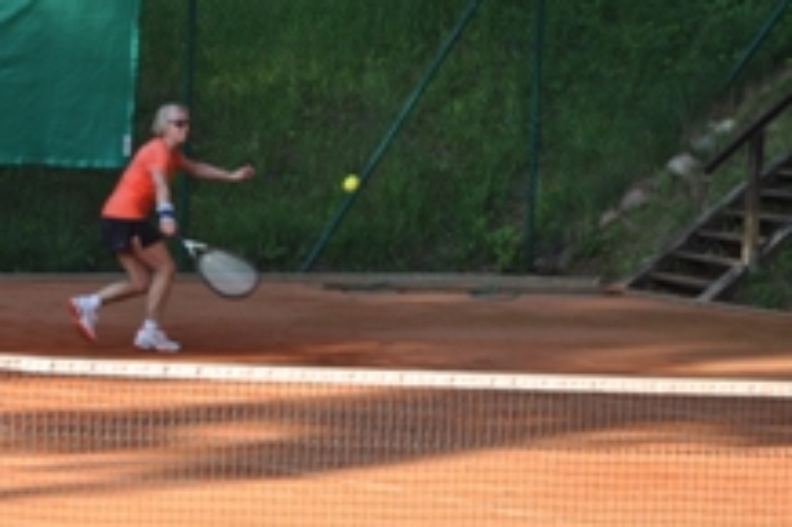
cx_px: 94
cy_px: 193
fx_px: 7123
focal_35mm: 324
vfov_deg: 4.2
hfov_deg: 6.4
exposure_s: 1/200
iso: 200
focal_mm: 105
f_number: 8
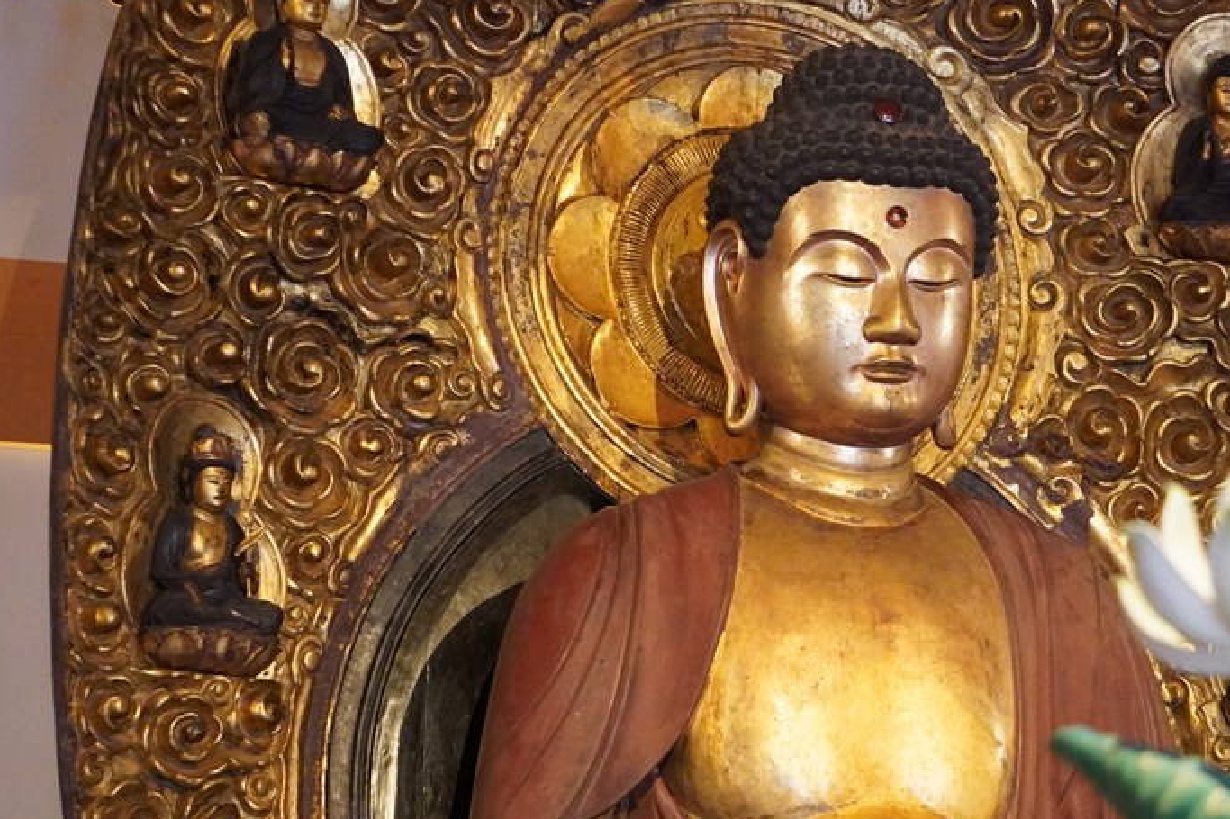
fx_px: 4227
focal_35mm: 124
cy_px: 451
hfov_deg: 16.5
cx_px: 818
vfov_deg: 11.1
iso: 6400
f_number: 4.5
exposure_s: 1/125
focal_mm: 55
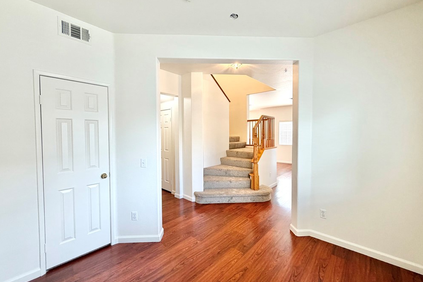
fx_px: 176
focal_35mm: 15
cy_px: 138
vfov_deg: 77.3
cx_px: 214
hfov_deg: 100.4
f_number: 2.2
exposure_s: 1/120
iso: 200
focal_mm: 2.22
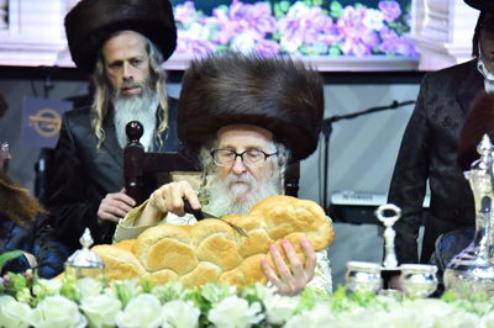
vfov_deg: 15.9
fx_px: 1179
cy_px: 164
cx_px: 247
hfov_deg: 23.7
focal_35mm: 86
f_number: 4
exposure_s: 1/640
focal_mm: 86
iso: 2500
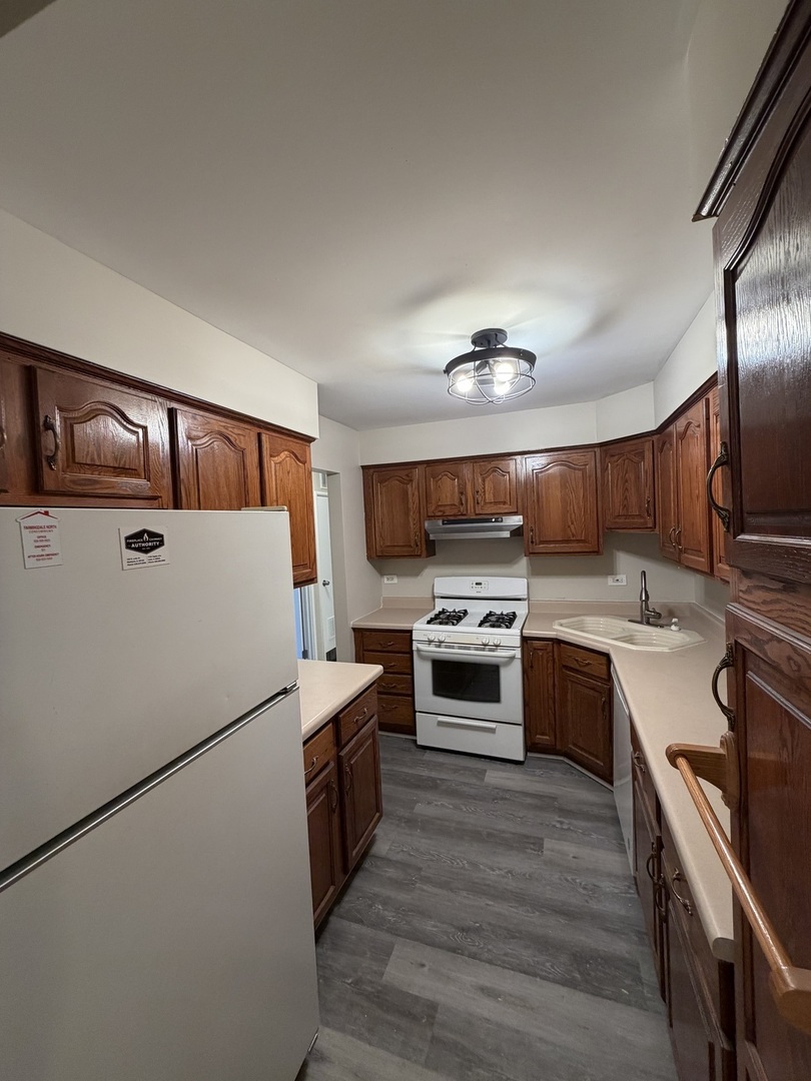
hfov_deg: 85.7
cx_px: 406
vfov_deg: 102.1
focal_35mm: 14
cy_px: 540
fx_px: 437
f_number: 2.2
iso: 200
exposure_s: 1/60
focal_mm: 2.22
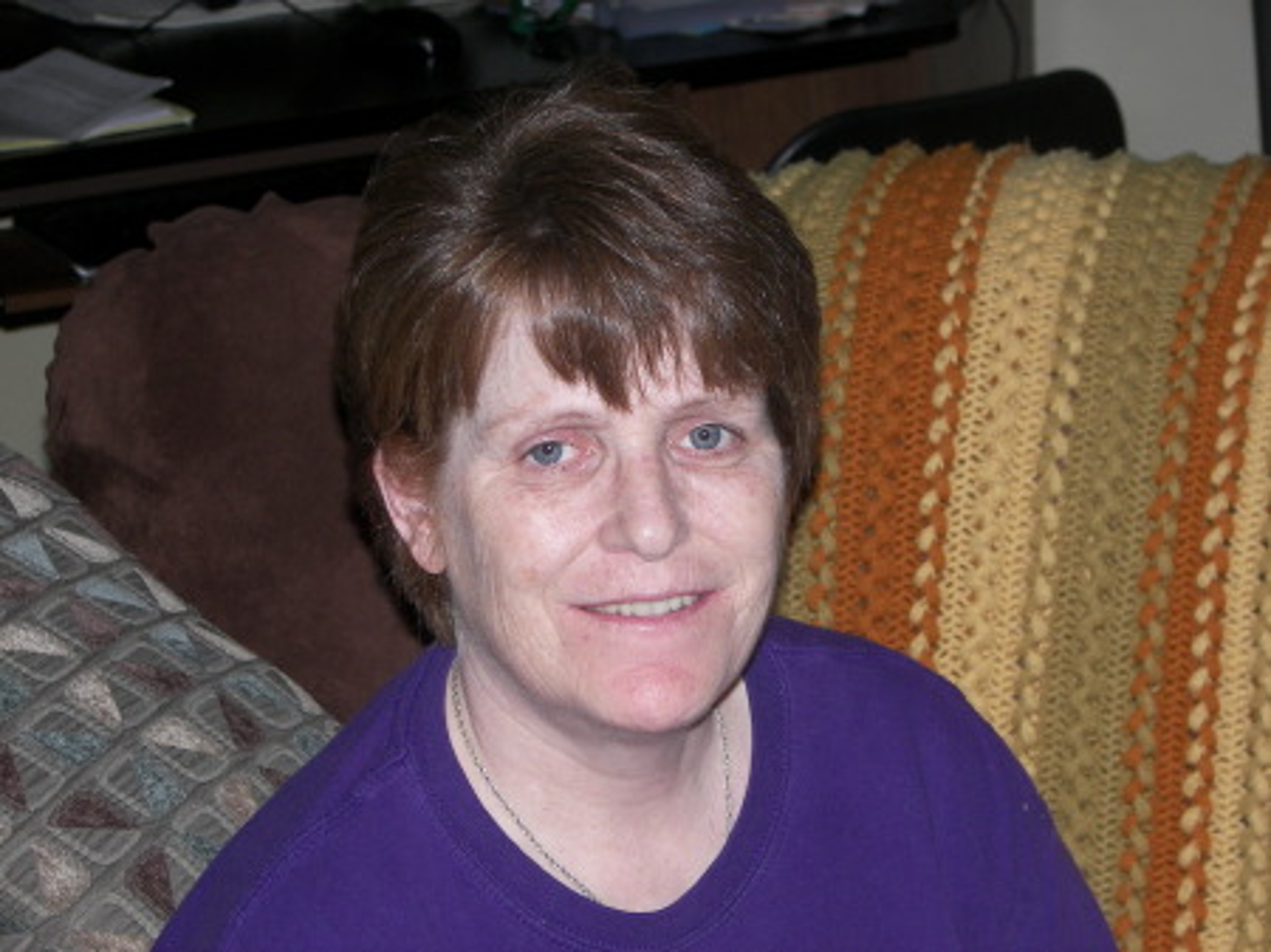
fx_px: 4294
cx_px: 636
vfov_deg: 12.7
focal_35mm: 117
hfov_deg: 16.8
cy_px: 476
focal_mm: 19.5
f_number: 3.6
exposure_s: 1/125
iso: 50
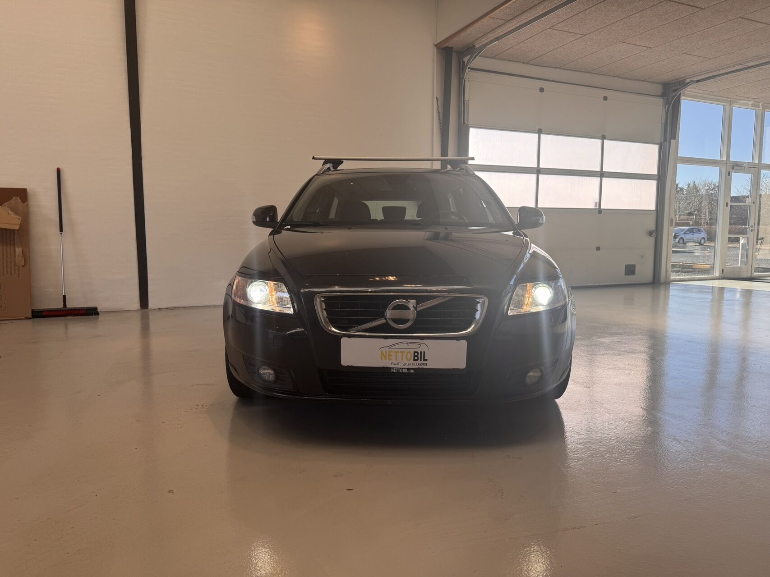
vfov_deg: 56.8
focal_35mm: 24
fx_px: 534
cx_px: 385
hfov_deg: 71.6
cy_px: 288
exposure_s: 1/495
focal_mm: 6.76
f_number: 1.78
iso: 80
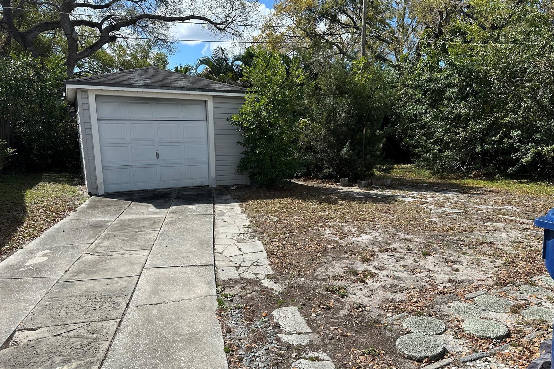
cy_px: 199
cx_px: 277
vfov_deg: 51.2
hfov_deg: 71.5
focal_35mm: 25
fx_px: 385
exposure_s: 1/4762
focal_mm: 6.86
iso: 80
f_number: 1.78
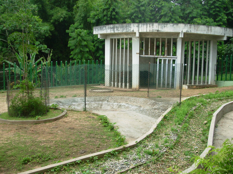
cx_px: 116
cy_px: 87
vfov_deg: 37.7
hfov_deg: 49.0
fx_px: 256
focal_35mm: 38
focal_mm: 6.3
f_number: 2.9
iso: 50
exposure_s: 1/242
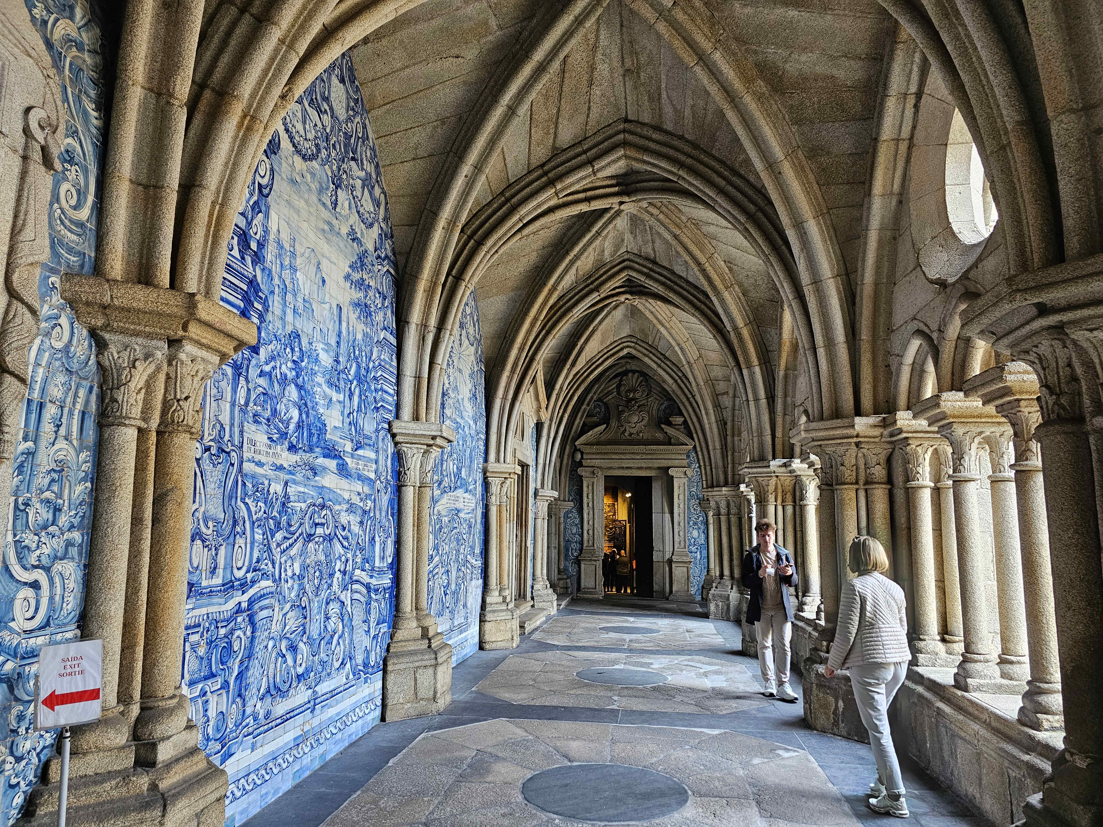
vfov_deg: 58.9
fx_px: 733
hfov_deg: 73.9
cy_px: 414
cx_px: 552
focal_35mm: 23
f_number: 1.7
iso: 640
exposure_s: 1/170
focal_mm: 6.3
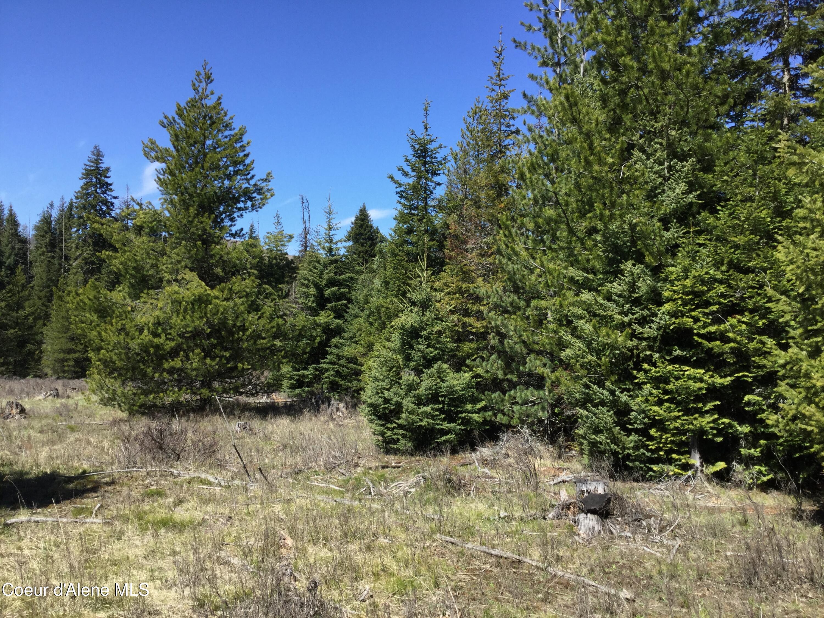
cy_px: 309
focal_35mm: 31
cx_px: 412
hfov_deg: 58.4
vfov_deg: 45.4
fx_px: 738
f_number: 2.4
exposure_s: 1/741
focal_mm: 3.3
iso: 25
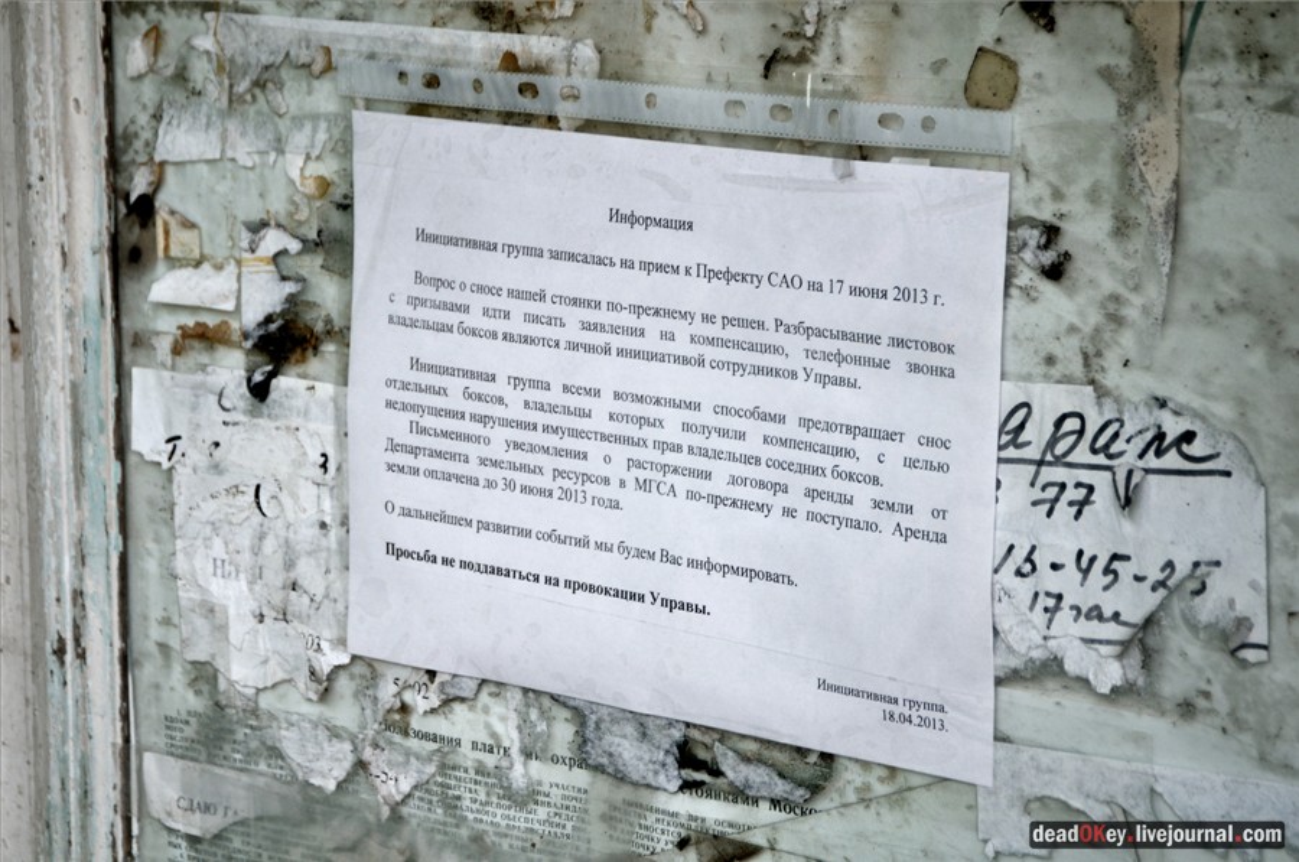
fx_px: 3783
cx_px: 650
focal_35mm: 105
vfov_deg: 13.0
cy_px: 431
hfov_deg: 19.5
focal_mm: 70
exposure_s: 1/100
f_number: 5.3
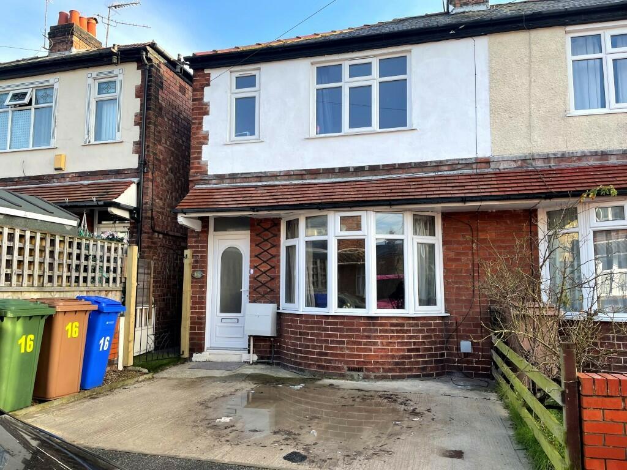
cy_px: 235
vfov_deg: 53.1
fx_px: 471
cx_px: 314
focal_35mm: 26
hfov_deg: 67.3
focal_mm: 4.2
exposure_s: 1/467
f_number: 1.6
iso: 32
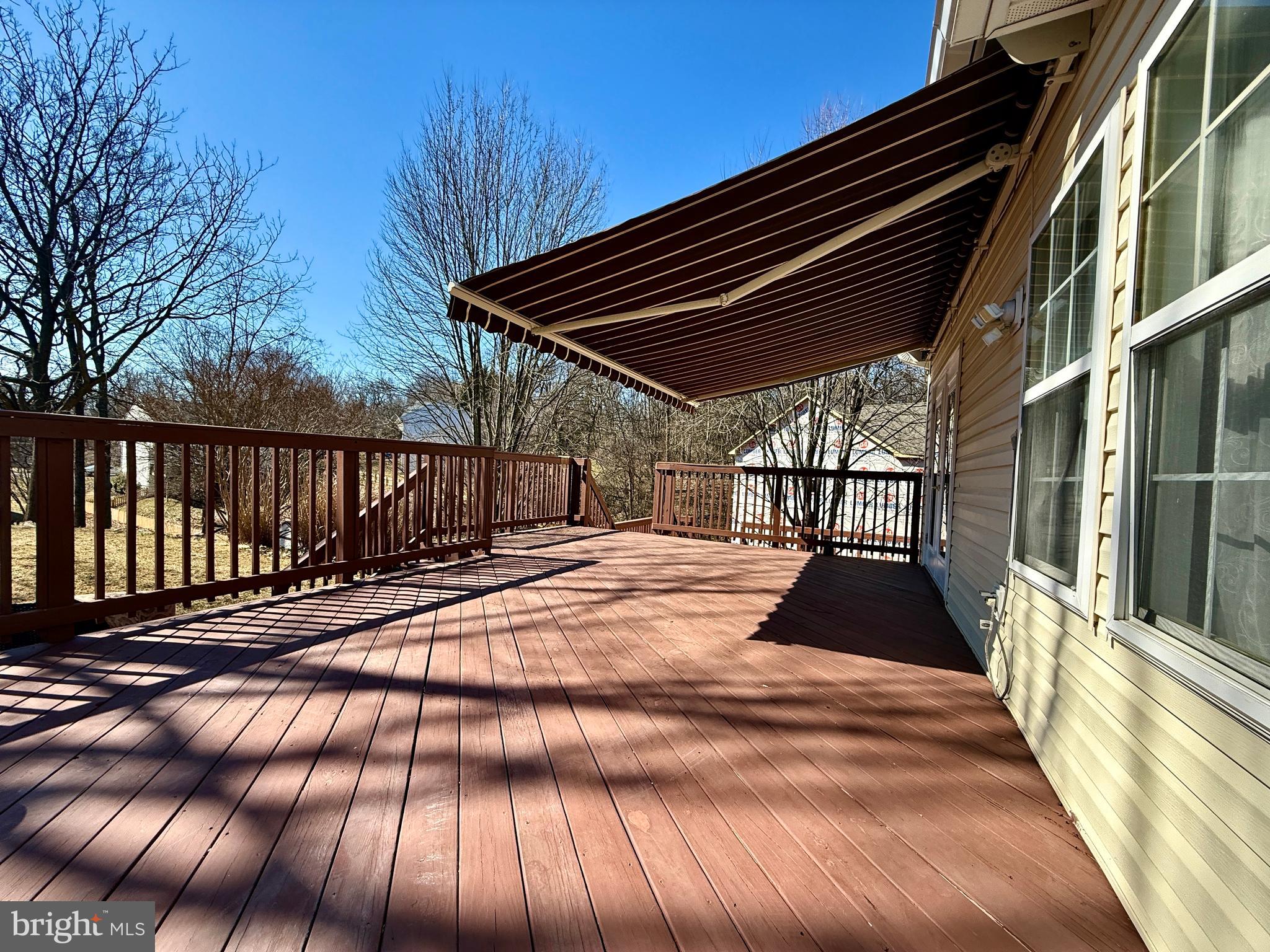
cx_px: 635
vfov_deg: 85.7
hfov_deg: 102.1
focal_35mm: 14
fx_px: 514
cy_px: 476
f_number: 2.2
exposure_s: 1/888
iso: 50
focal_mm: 2.22
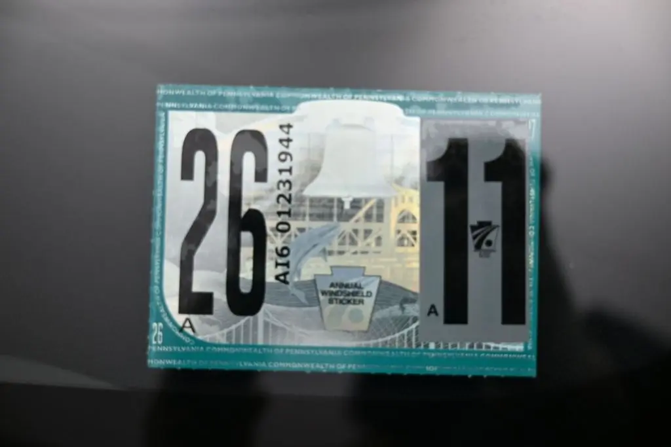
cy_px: 224
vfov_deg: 35.5
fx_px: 699
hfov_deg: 51.3
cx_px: 336
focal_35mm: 38
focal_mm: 25
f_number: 4.2
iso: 250
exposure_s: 1/250
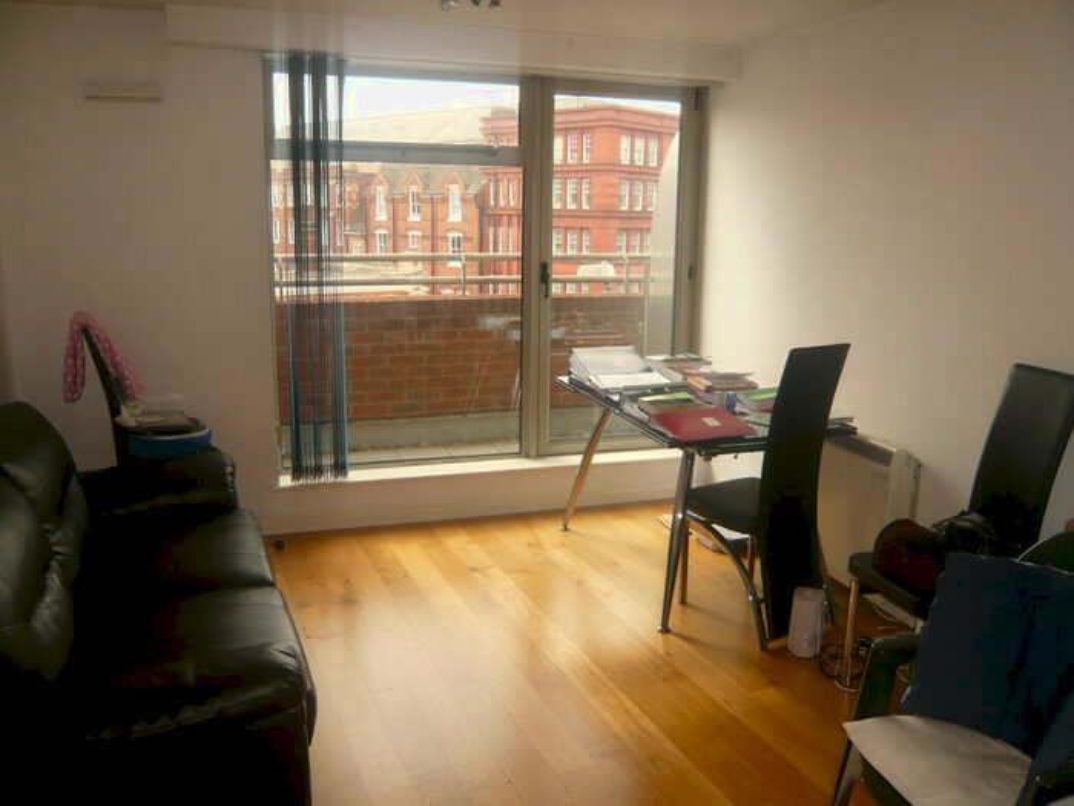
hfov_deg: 63.4
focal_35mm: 28
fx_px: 869
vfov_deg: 49.7
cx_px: 537
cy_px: 403
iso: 100
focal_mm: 4.6
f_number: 2.8
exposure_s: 1/80
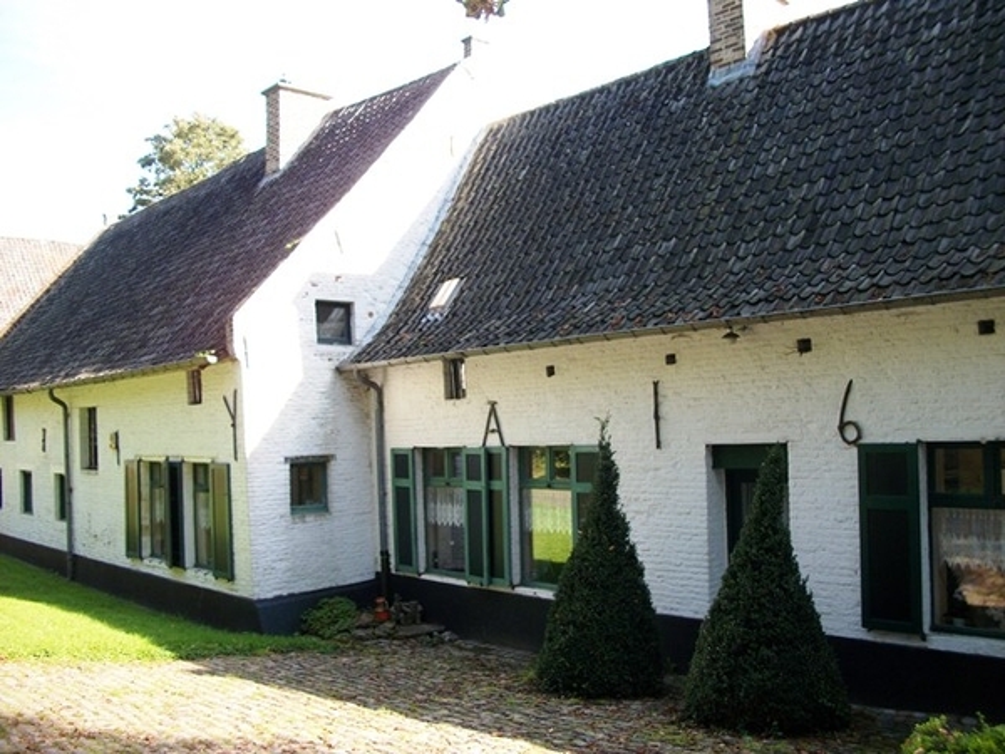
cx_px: 502
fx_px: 929
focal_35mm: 32
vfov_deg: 44.2
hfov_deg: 56.8
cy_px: 377
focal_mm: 5.7
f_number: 2.9
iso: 80
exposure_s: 1/200
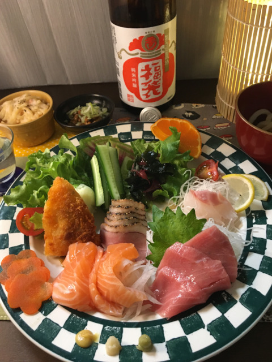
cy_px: 181
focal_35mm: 29
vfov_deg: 61.7
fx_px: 304
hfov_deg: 48.2
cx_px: 136
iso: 200
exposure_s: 1/30
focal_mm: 4.15
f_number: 2.2
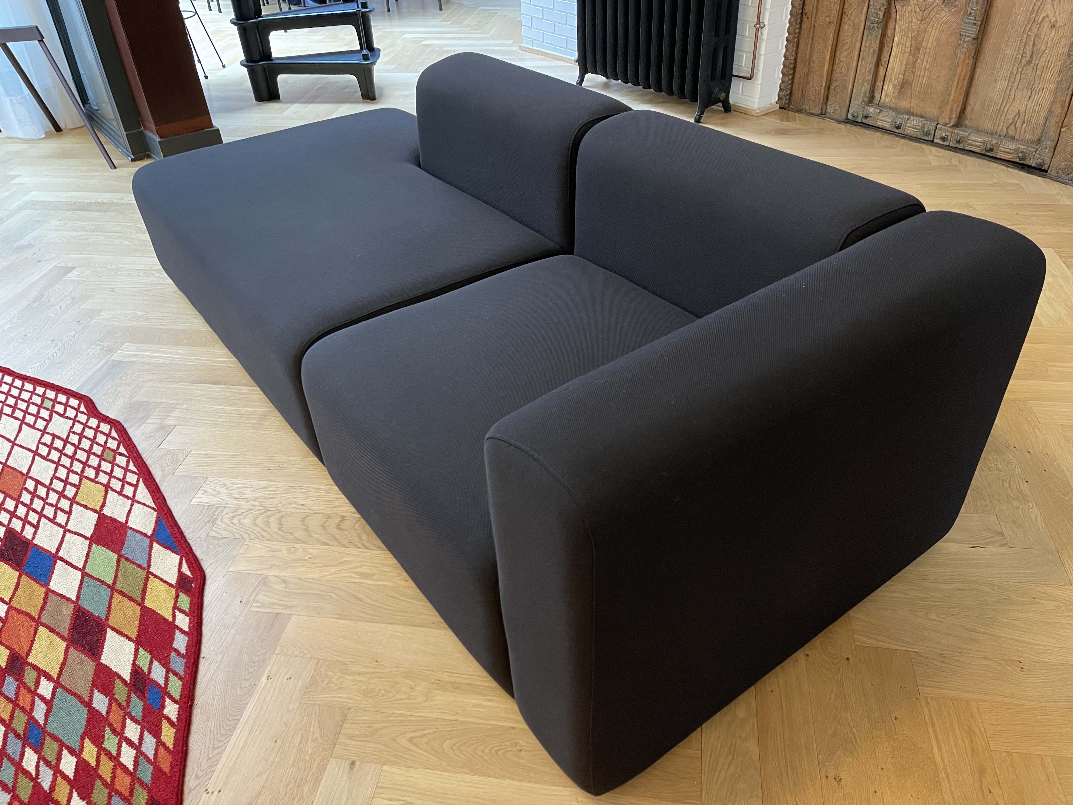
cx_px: 536
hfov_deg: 67.3
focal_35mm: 26
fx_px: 806
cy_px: 402
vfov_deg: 53.1
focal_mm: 5.1
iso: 500
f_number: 1.6
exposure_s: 1/50
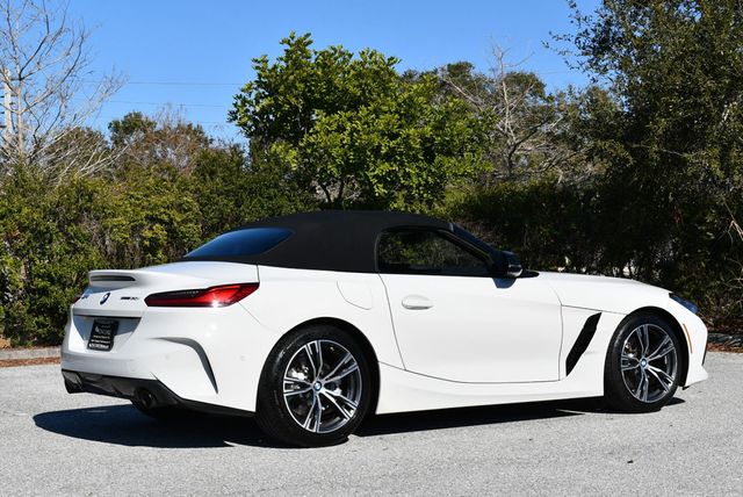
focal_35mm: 70
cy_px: 248
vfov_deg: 19.5
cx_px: 372
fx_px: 1446
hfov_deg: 28.8
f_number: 9
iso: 100
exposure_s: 1/320
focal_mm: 35
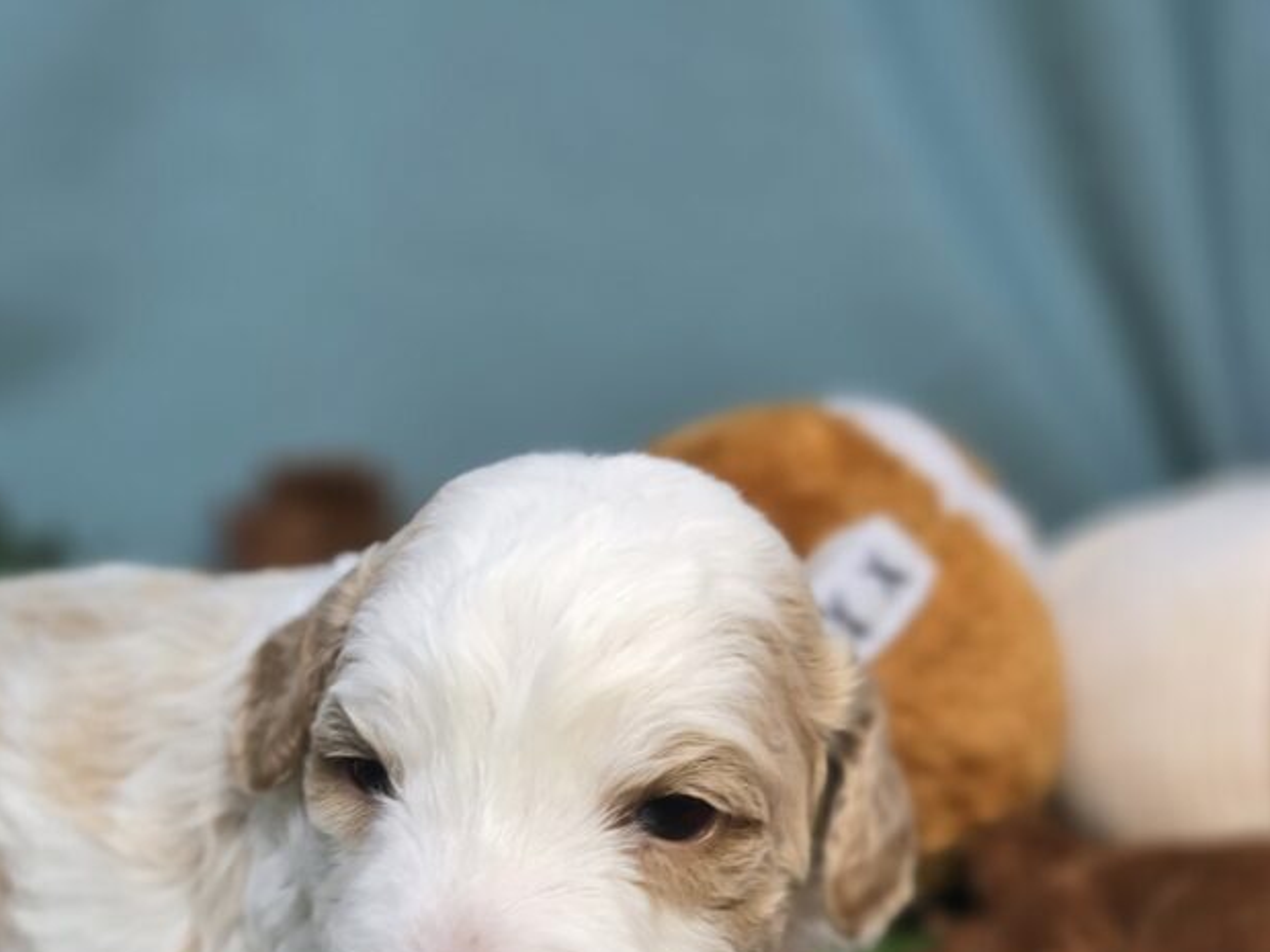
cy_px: 784
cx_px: 289
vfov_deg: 36.2
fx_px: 1394
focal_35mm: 38
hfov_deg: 46.8
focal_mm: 6.3
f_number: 1.7
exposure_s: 1/51.7
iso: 25
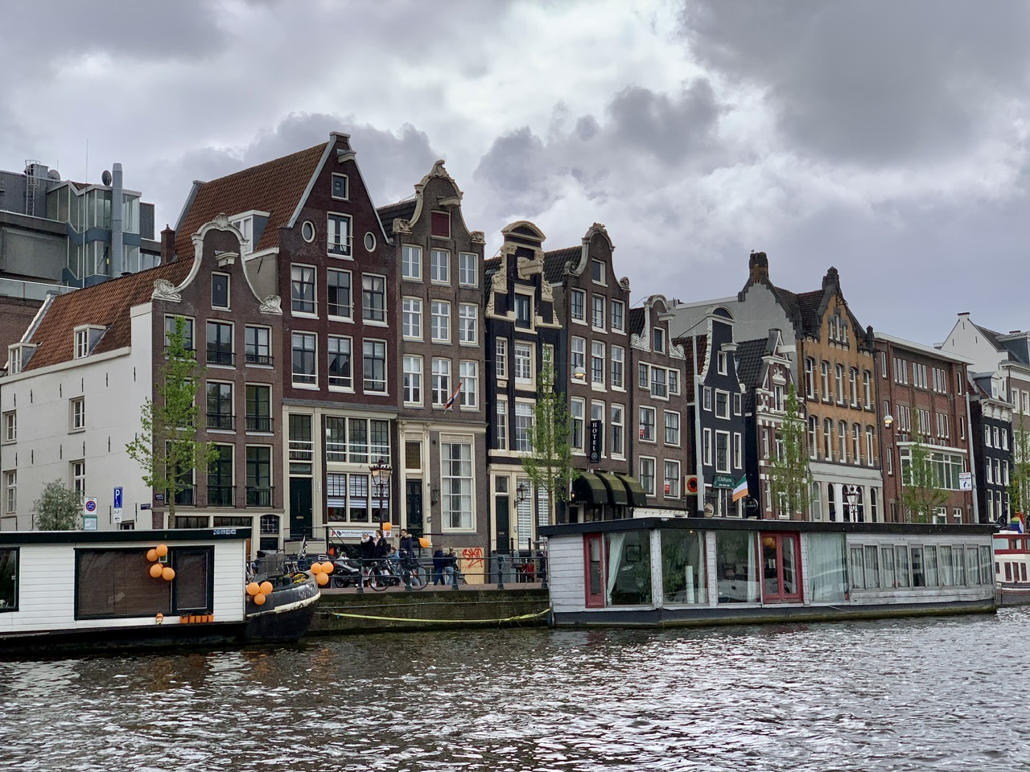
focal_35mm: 52
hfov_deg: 36.8
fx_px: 1547
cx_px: 515
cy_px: 386
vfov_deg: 28.0
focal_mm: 6
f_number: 2.4
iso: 16
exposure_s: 1/1845
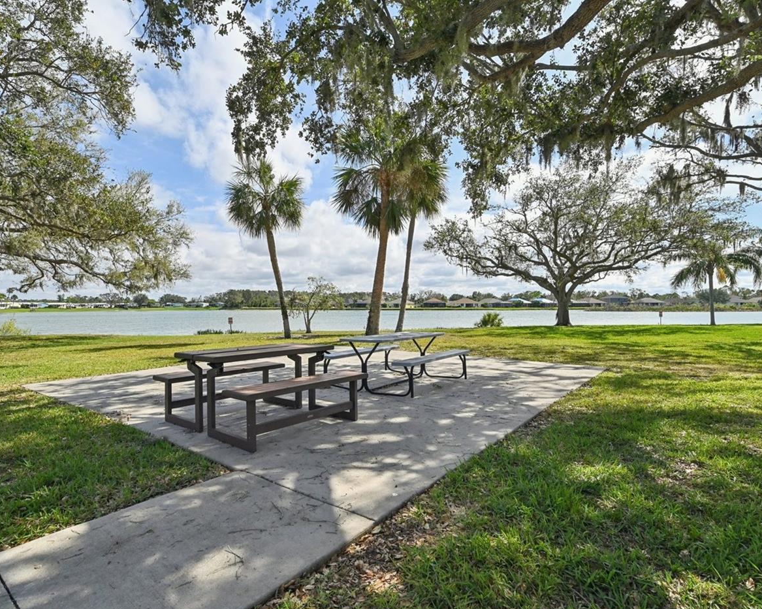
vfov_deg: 73.8
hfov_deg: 86.4
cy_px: 305
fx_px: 406
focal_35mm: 18
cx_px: 372
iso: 400
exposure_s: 1/1600
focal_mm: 14
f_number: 8
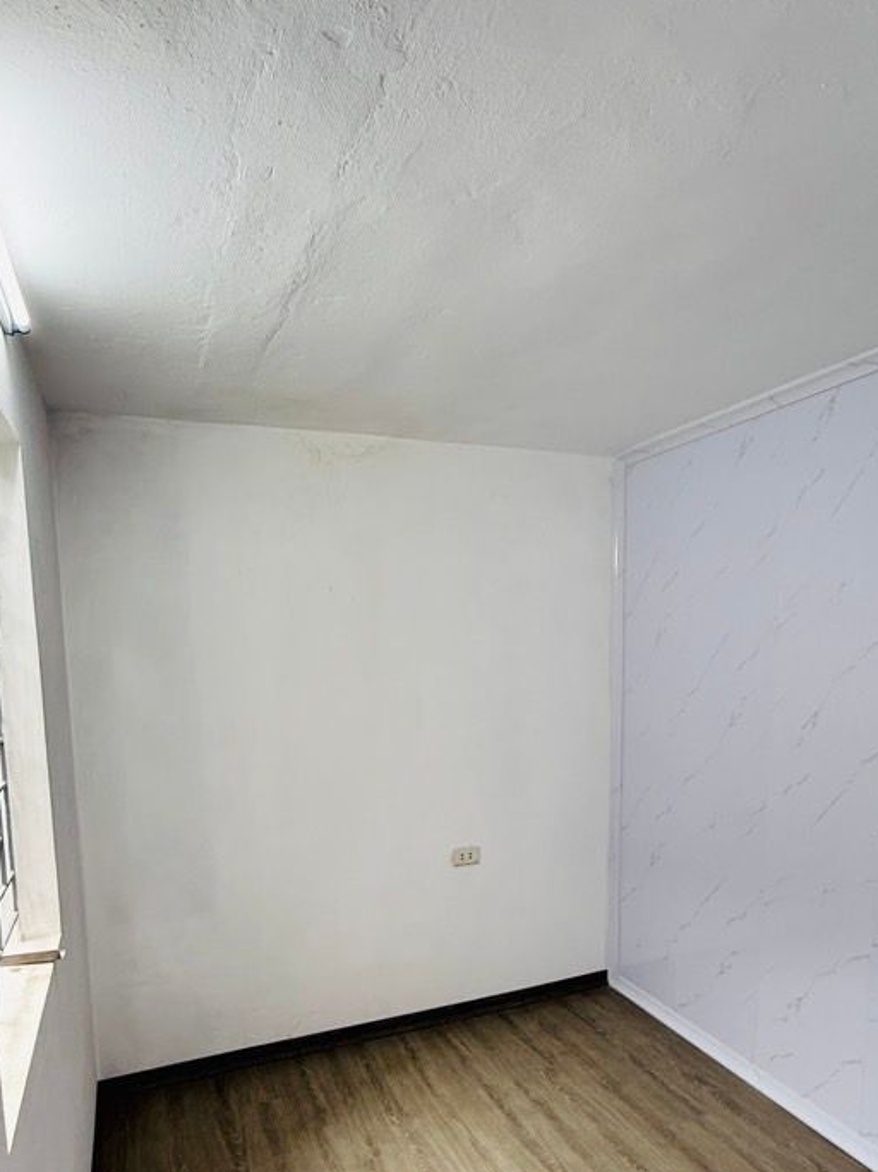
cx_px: 403
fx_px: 710
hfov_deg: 63.3
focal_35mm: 21
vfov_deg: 77.6
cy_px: 729
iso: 125
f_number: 2.2
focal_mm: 2.22
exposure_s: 1/99
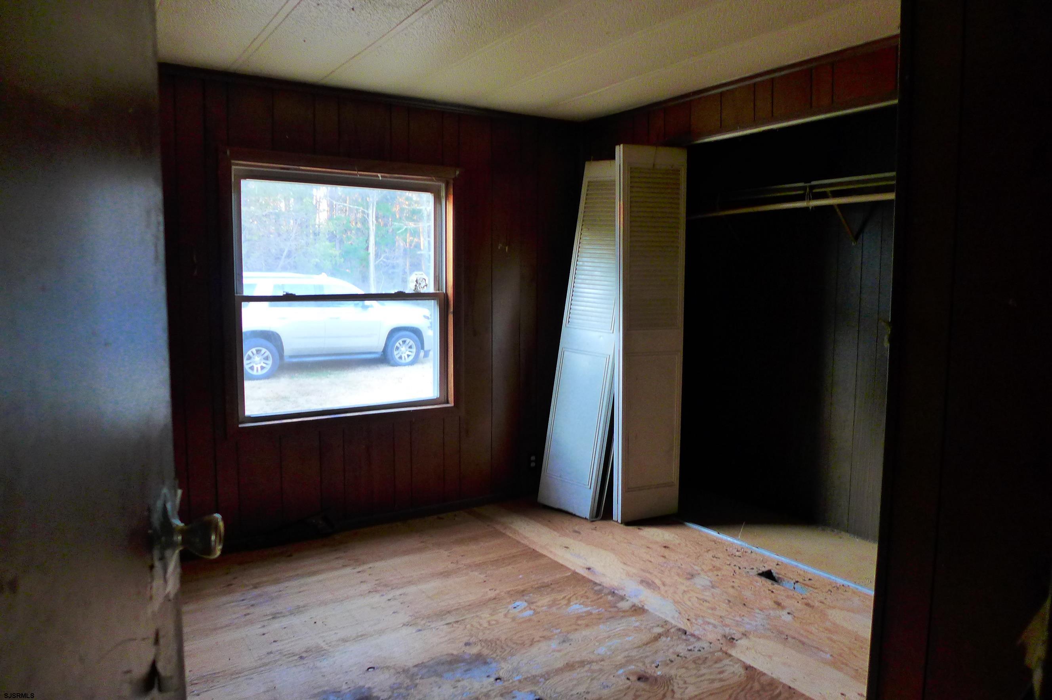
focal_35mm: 24
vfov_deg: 53.1
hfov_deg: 73.8
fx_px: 701
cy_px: 350
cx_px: 526
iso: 800
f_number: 1.4
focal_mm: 4.7
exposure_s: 1/30
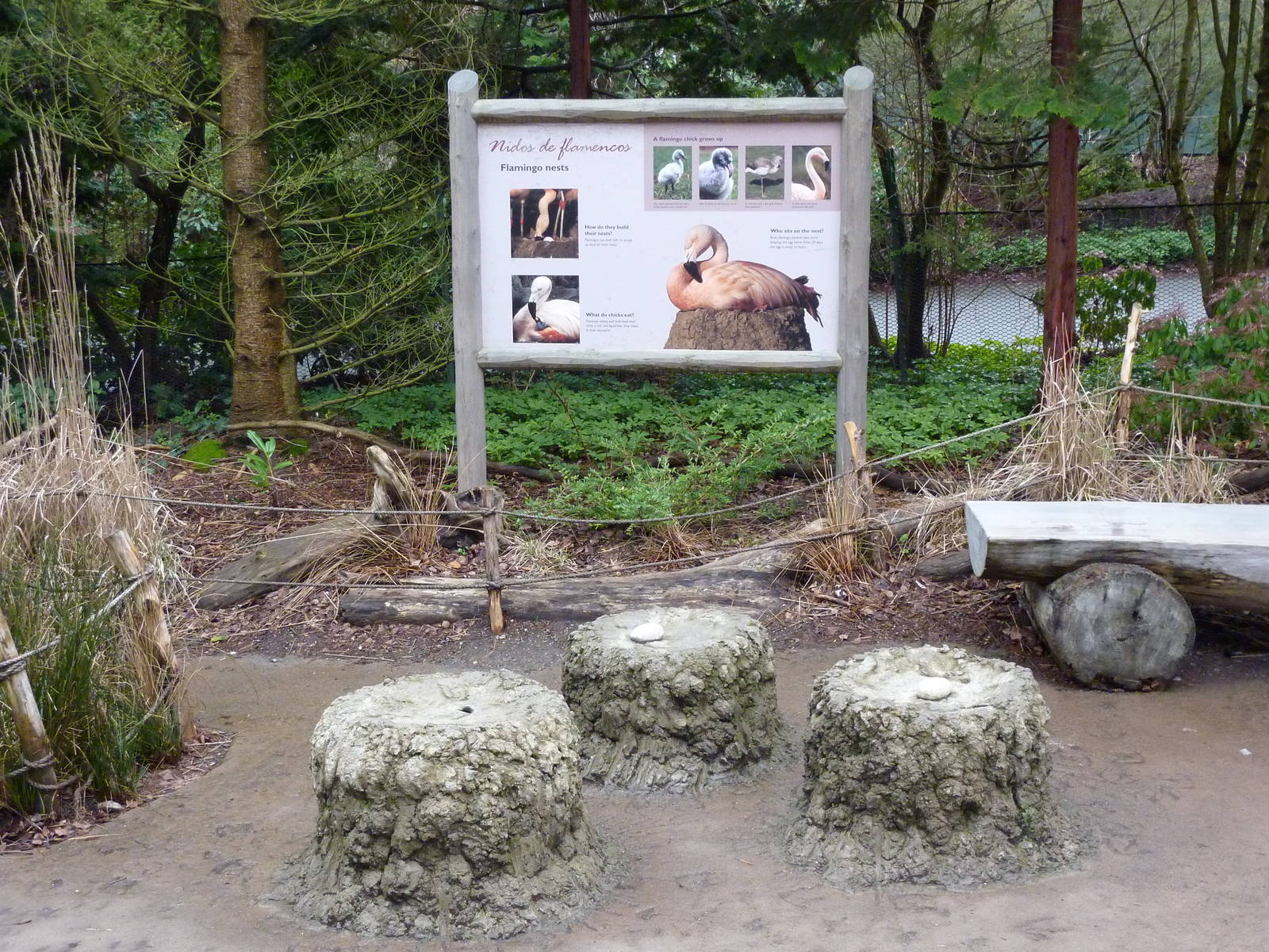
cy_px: 476
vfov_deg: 30.3
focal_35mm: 48
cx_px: 634
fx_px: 1760
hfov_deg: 39.7
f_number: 3.8
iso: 400
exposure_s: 1/125
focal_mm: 7.9
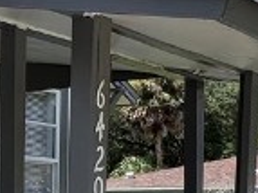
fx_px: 693
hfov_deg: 17.1
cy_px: 238
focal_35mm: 93
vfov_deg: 15.3
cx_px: -213
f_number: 1.8
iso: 32
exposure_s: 1/708
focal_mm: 1.57
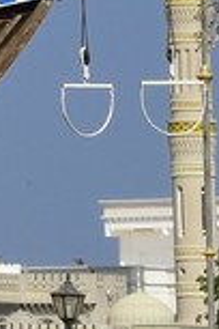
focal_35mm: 626
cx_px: -1320
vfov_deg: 3.3
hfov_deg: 2.1
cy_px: -231
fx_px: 5712
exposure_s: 1/500
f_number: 13
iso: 200
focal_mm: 60
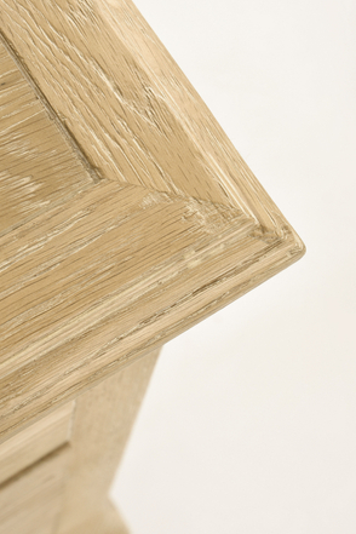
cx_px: 155
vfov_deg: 20.8
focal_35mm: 98
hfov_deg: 14.0
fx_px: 1454
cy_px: 245
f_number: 9.5
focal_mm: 48
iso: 160
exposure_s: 1/90
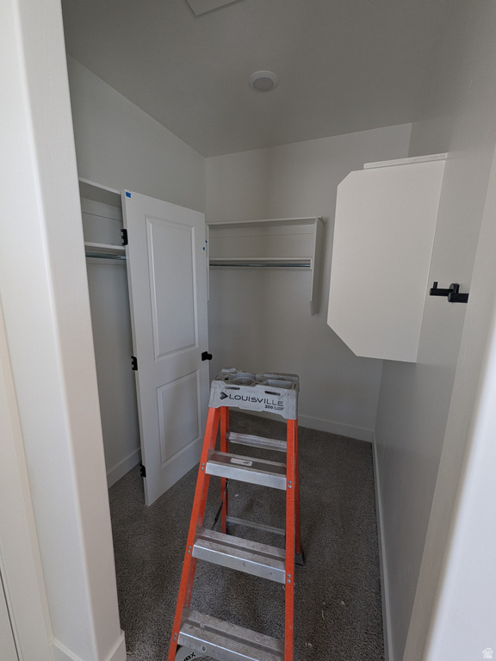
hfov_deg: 89.9
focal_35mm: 13
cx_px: 248
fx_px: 248
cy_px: 330
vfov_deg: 106.2
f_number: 2.2
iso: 60
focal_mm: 1.95
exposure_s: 1/40
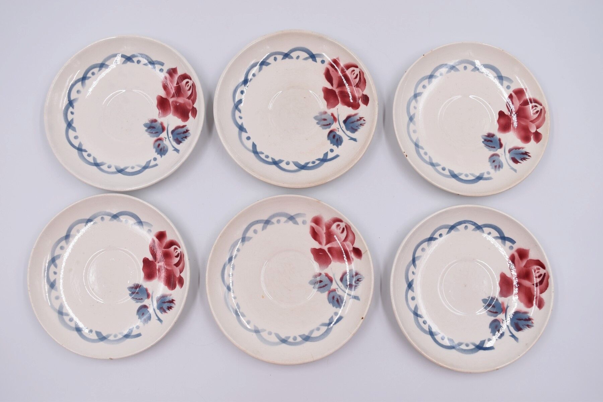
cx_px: 302
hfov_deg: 55.1
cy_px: 201
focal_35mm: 34
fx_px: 578
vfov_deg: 38.4
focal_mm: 23
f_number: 5.6
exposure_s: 1/200
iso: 200
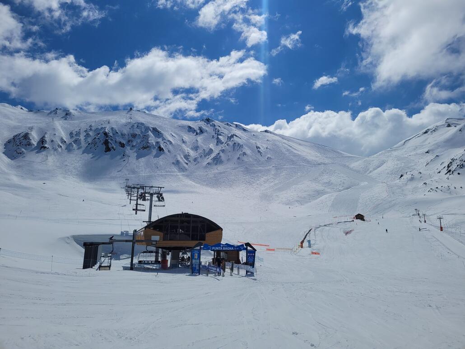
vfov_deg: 53.1
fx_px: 349
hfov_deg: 67.3
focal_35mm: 26
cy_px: 174
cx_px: 232
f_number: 1.8
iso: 40
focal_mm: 5.4
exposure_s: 1/17396
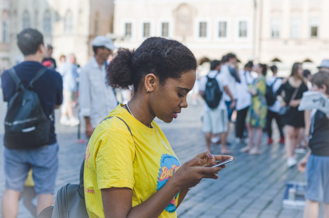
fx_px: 685
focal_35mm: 75
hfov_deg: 27.0
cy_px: 109
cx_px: 164
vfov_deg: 18.1
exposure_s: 1/1250
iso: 200
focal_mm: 50
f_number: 4
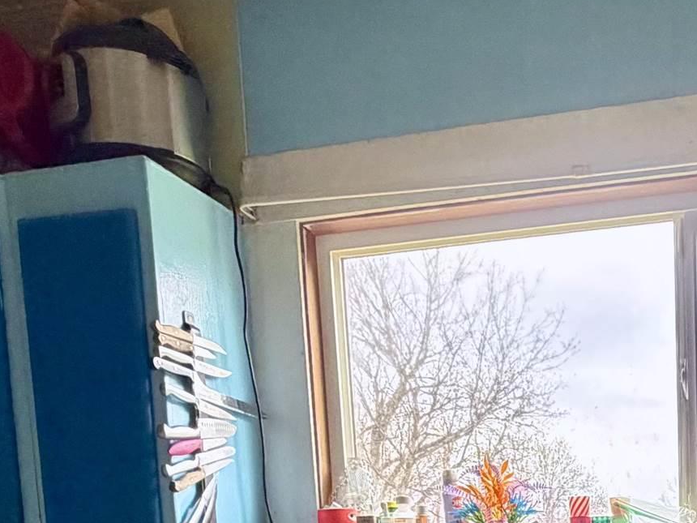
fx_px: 1007
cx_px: 647
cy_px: 745
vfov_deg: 24.1
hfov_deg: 35.6
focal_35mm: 50
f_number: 2.2
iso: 400
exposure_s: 1/60
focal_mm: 2.22
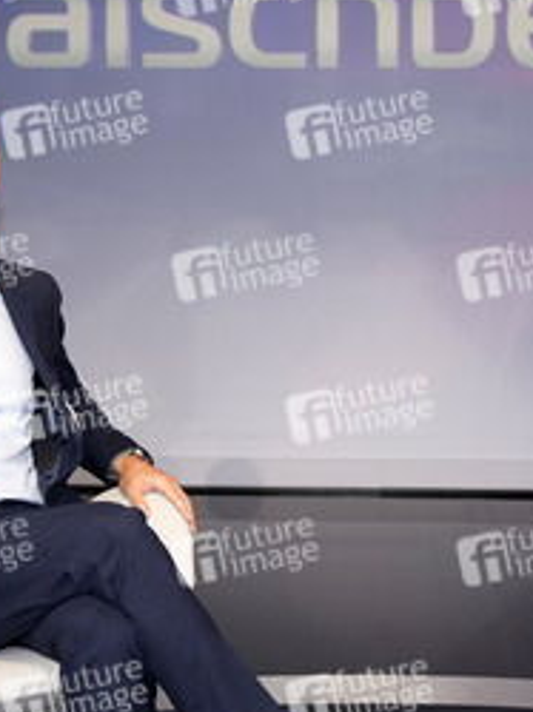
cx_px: 284
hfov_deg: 28.0
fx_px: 1069
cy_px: 339
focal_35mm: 52
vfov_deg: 36.8
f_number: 5.6
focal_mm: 30
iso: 2000
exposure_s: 1/125
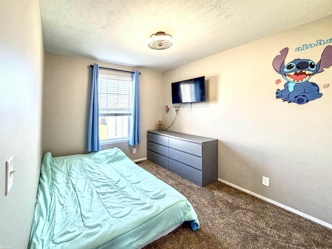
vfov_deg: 85.7
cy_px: 124
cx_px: 166
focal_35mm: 14
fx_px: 134
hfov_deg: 102.1
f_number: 2.2
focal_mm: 2.22
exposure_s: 1/120
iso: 250
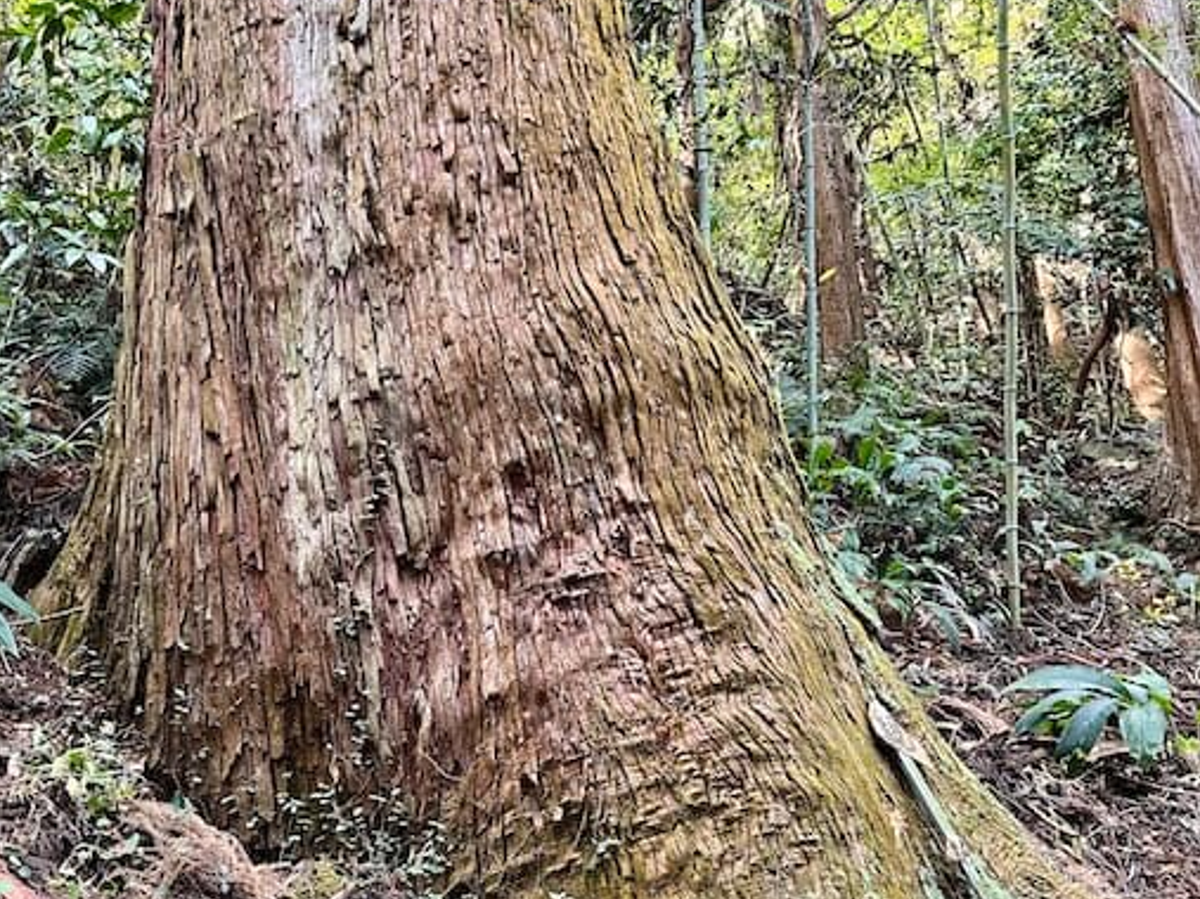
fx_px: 1421
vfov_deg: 34.6
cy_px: 636
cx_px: 409
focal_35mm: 41
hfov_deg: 45.2
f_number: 1.5
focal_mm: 5.7
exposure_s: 1/60
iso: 250
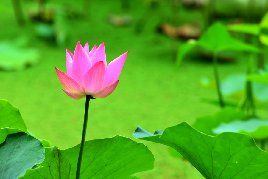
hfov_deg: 6.9
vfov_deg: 4.6
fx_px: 2233
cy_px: 90
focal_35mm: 300
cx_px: 134
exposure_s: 1/80
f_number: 9
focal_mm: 300
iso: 100
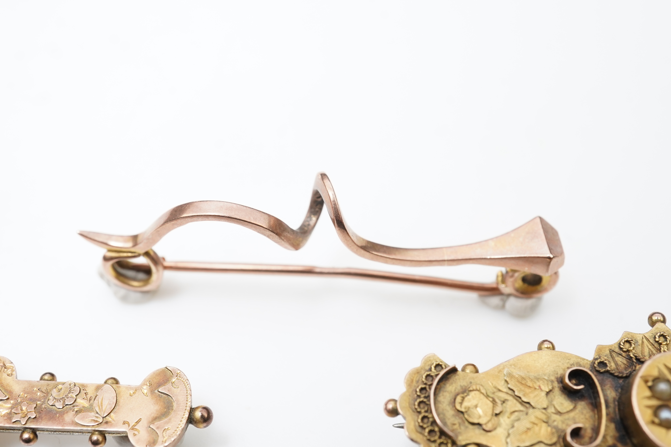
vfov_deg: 29.9
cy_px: 224
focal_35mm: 45
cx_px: 336
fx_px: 839
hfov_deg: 43.6
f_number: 16
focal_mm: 30
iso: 800
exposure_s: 1/125
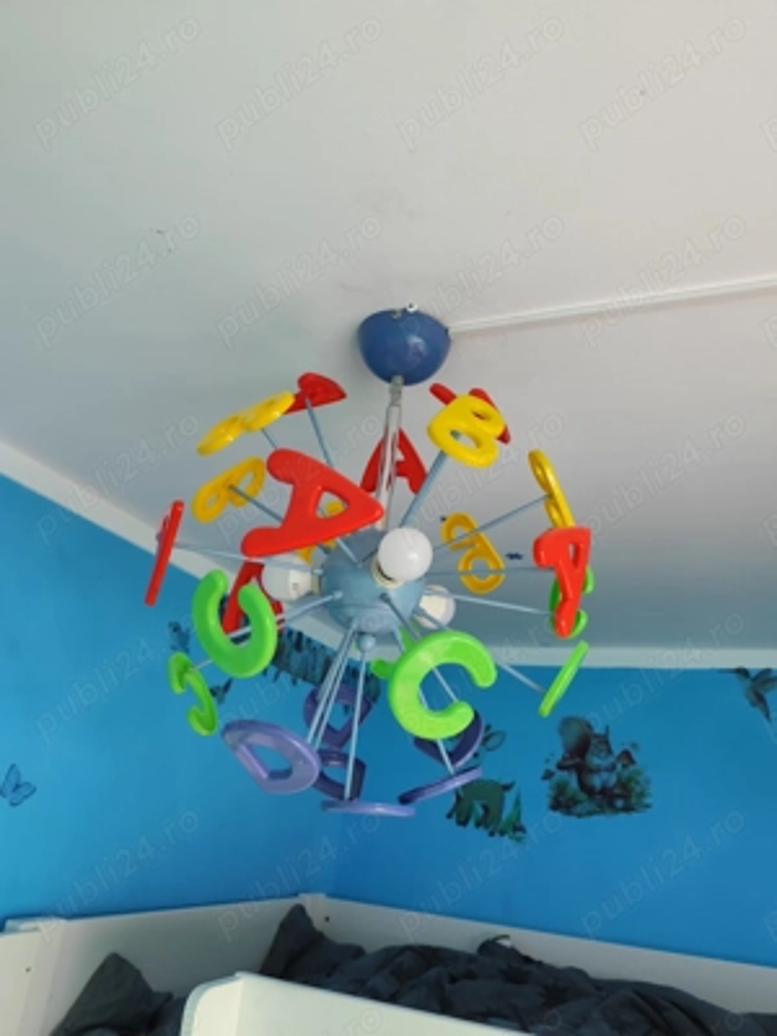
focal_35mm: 23
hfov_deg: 58.9
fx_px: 688
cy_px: 518
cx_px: 388
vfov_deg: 73.9
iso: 800
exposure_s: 1/50
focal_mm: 6.14
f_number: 1.65
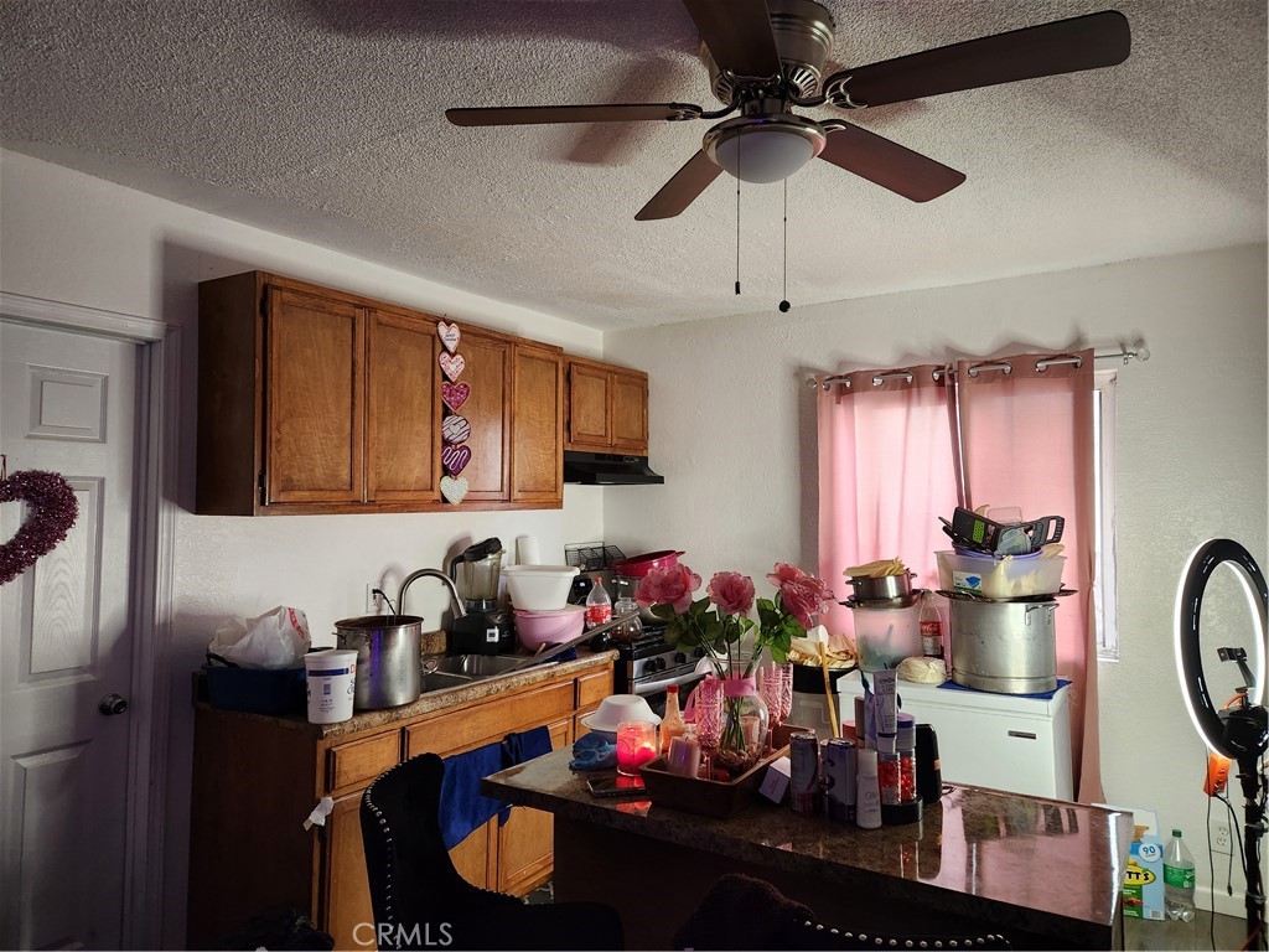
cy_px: 476
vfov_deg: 58.9
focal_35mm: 23
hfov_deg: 73.9
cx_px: 634
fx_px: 843
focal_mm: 5.4
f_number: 1.8
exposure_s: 1/68
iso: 250
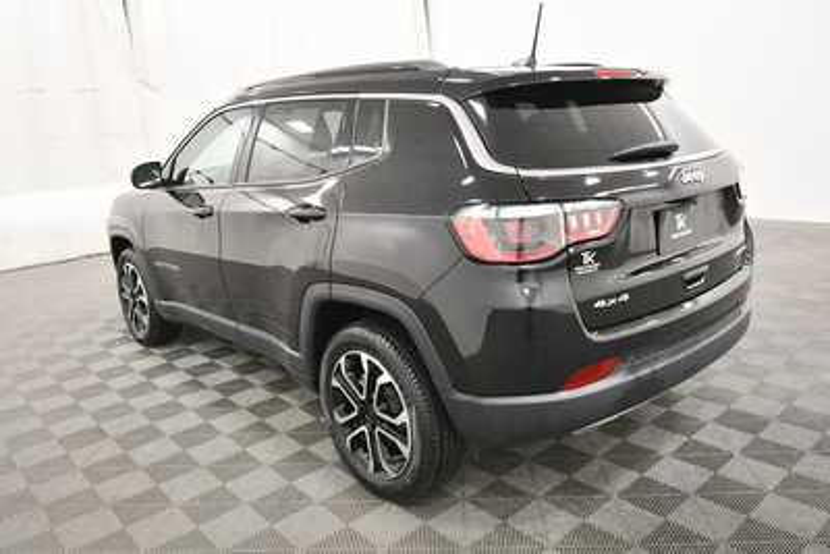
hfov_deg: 67.4
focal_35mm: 27
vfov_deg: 48.0
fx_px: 623
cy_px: 277
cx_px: 415
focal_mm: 18
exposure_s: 1/125
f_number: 5.6
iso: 2200
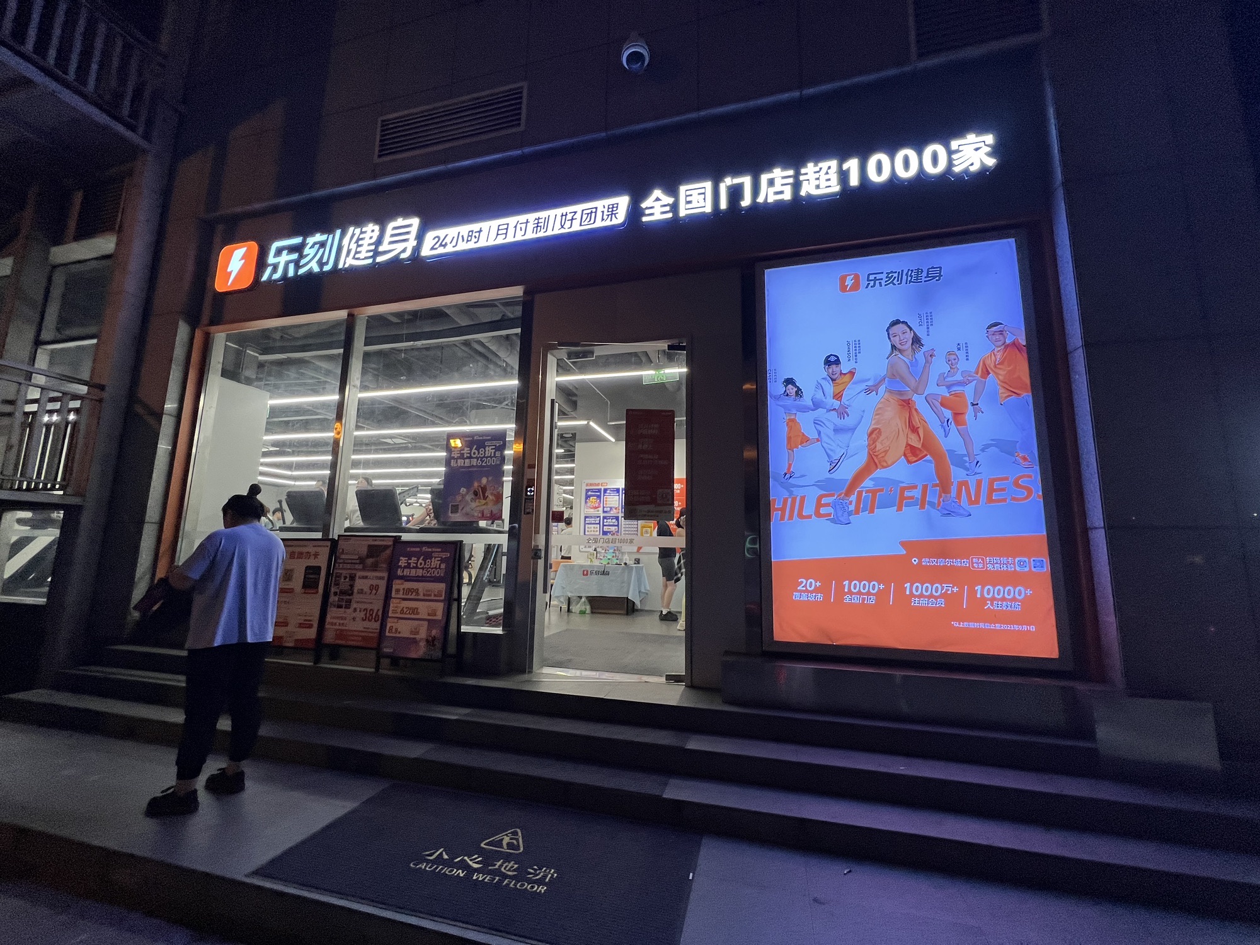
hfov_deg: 106.2
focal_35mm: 13
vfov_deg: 89.9
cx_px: 630
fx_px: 473
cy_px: 472
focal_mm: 1.57
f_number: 1.8
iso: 160
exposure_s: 1/100
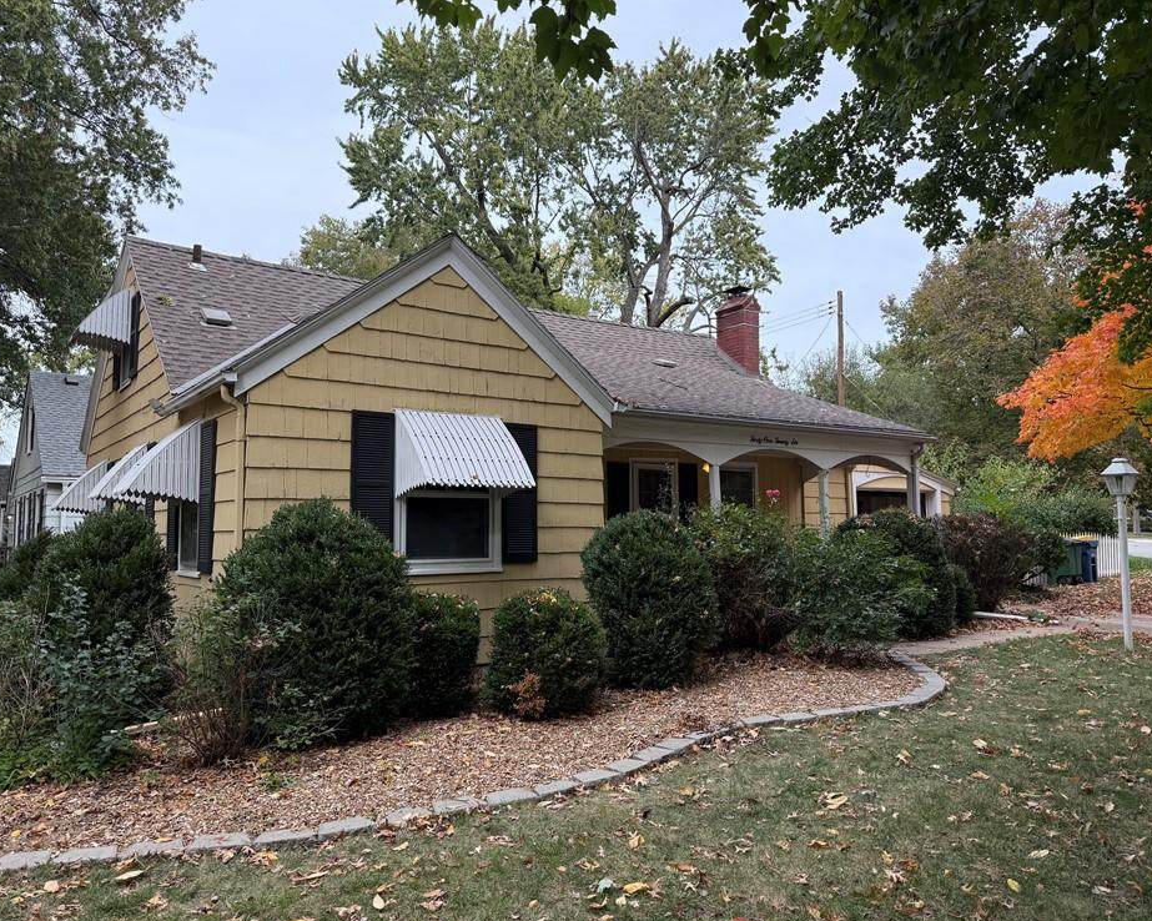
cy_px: 458
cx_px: 559
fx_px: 886
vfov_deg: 54.9
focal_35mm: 26
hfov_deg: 66.0
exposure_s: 1/742
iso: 100
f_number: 1.78
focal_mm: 6.76
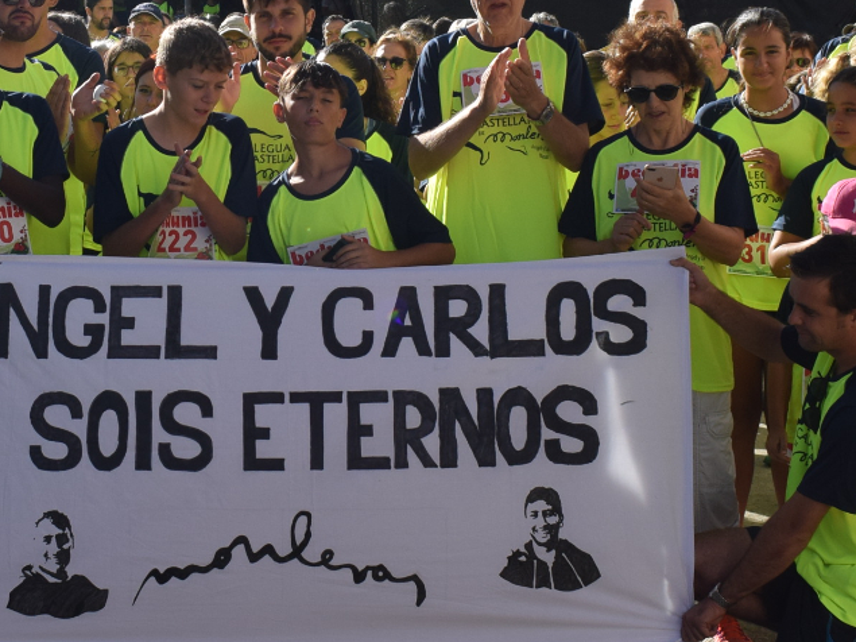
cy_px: 130
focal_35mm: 80
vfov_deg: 18.3
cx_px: 224
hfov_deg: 24.2
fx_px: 1978
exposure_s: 1/1600
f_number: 5.6
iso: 400
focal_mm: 22
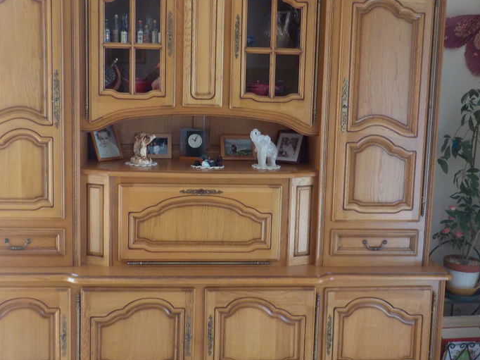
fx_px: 610
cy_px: 159
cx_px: 227
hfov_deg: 42.9
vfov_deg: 32.8
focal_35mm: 44
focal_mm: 4.1
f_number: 3.3
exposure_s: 1/30
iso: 250
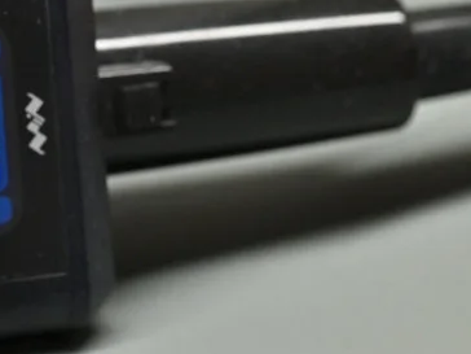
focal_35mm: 333
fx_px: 4531
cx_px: -259
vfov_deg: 4.5
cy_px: 141
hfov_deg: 5.9
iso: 800
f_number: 9
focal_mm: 105
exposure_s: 1/80
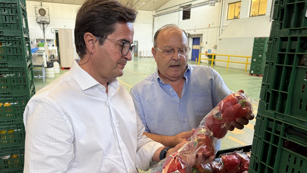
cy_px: 106
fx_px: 220
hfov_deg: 69.8
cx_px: 149
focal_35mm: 27
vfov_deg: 42.6
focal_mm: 6.76
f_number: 1.78
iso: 125
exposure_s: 1/50
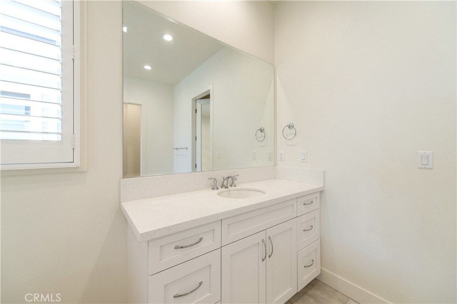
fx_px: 178
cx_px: 228
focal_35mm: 14
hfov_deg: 104.3
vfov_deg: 81.1
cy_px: 152
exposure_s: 1/250
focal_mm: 14
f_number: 3.5
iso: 400
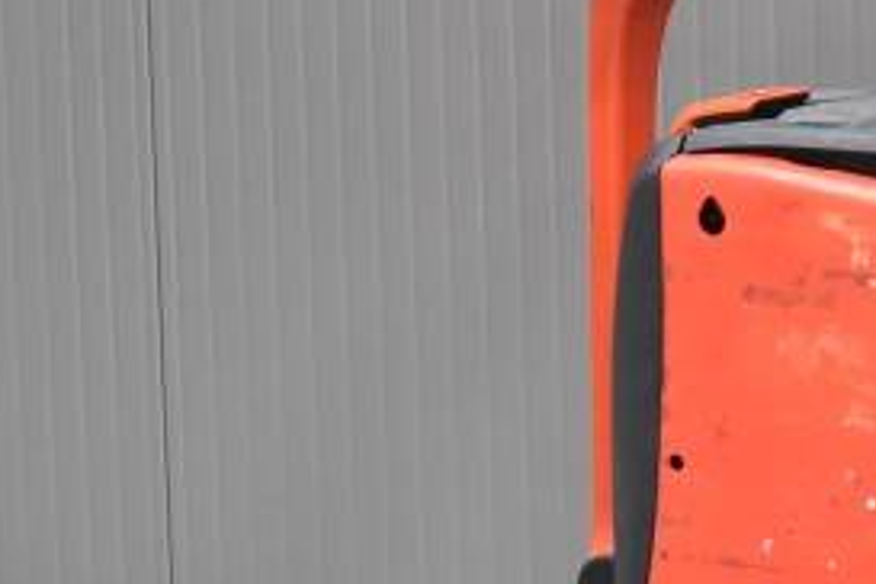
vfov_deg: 7.2
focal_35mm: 191
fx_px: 4652
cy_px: 231
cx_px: 1210
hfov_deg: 10.5
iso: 1600
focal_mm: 29
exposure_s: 1/30
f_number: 5
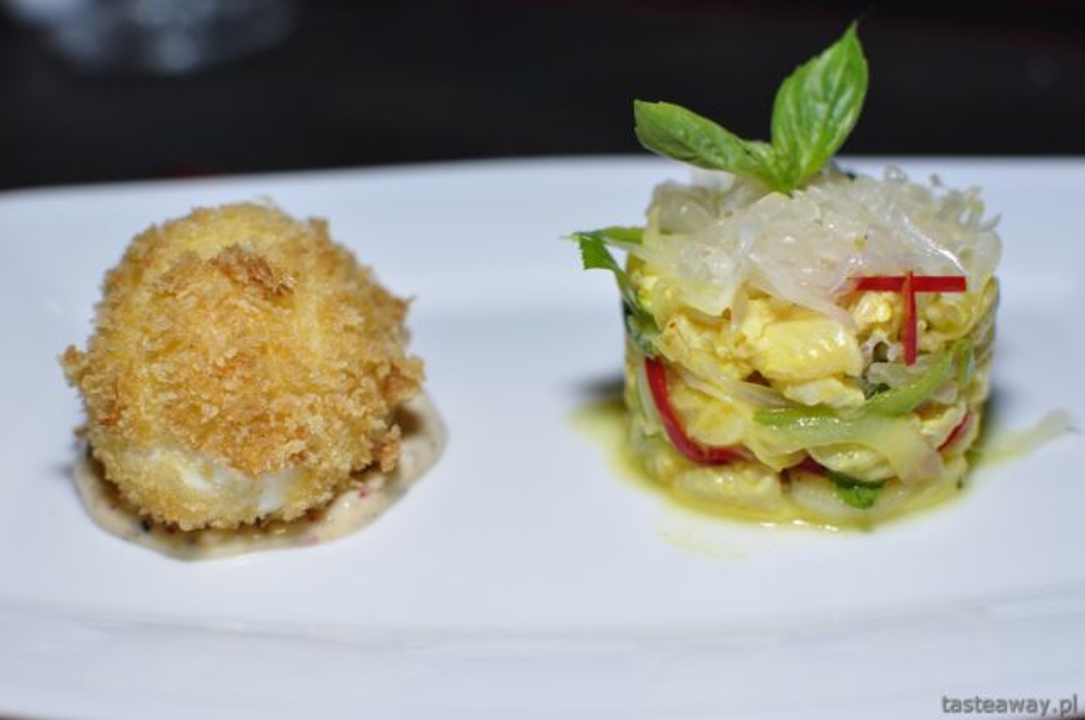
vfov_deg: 25.7
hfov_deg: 37.9
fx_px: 1580
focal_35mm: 52
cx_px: 542
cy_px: 360
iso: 200
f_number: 4
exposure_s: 1/60
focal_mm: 35
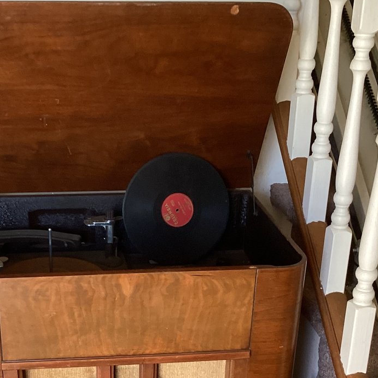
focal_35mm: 60
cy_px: 298
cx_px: 133
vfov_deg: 28.1
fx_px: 741
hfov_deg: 28.5
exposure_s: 1/60
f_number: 2.4
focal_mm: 3.3
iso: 160
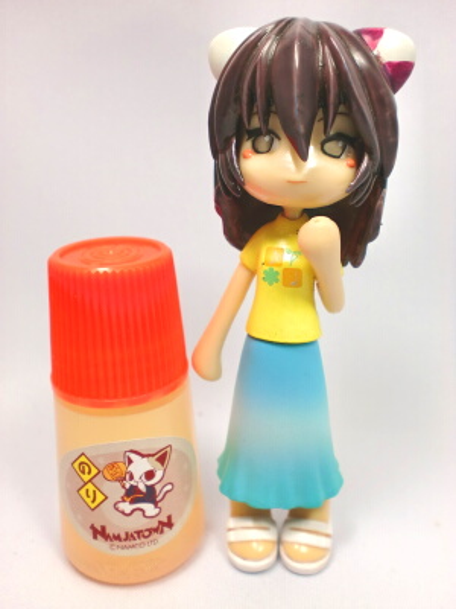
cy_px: 304
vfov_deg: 52.6
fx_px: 615
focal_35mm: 35
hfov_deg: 40.7
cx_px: 228
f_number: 3.1
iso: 64
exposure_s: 1/60
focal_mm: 6.3
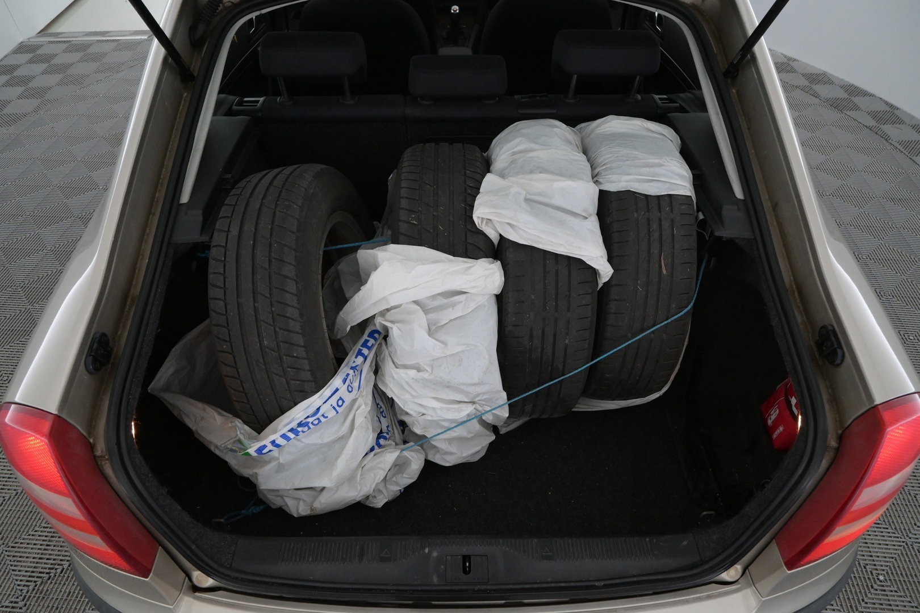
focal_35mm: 24
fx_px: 613
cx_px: 460
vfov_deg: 53.1
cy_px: 306
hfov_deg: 73.7
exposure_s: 1/125
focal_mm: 16
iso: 2500
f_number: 5.6
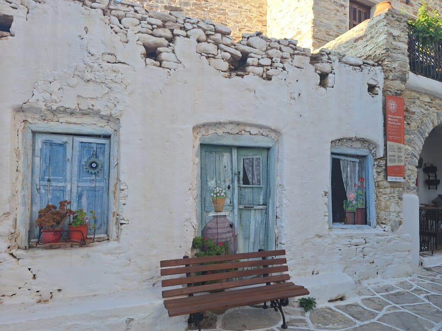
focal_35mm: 23
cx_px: 221
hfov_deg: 73.9
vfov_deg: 58.9
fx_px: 294
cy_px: 166
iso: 40
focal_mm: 5.54
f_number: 1.8
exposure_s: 1/1001
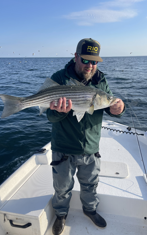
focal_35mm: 27
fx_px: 173
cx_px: 69
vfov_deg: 68.4
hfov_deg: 46.0
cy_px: 118
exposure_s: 1/3003
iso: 32
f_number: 1.6
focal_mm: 5.1
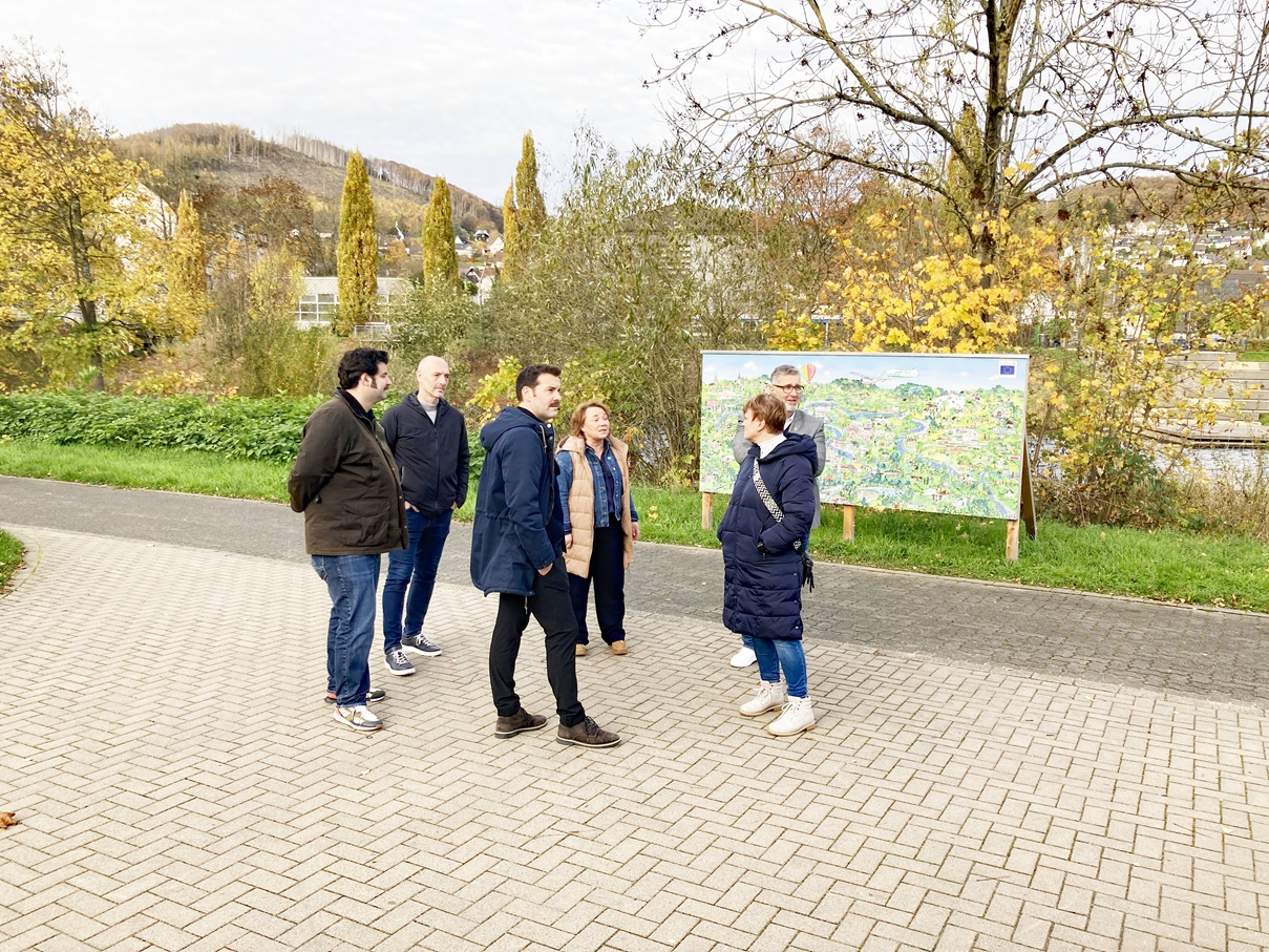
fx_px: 1027
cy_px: 476
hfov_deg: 63.4
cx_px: 634
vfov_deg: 49.8
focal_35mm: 28
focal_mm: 3.99
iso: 20
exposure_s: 1/269
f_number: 1.8
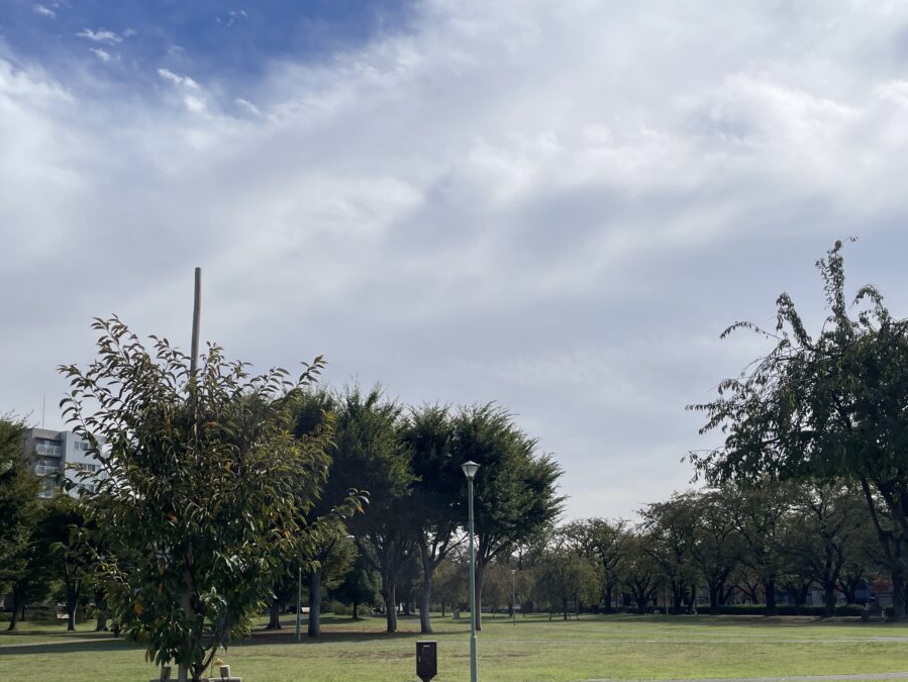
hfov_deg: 50.1
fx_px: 971
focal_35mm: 37
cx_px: 434
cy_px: 443
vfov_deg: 38.3
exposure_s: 1/6494
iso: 32
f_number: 1.6
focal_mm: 4.2
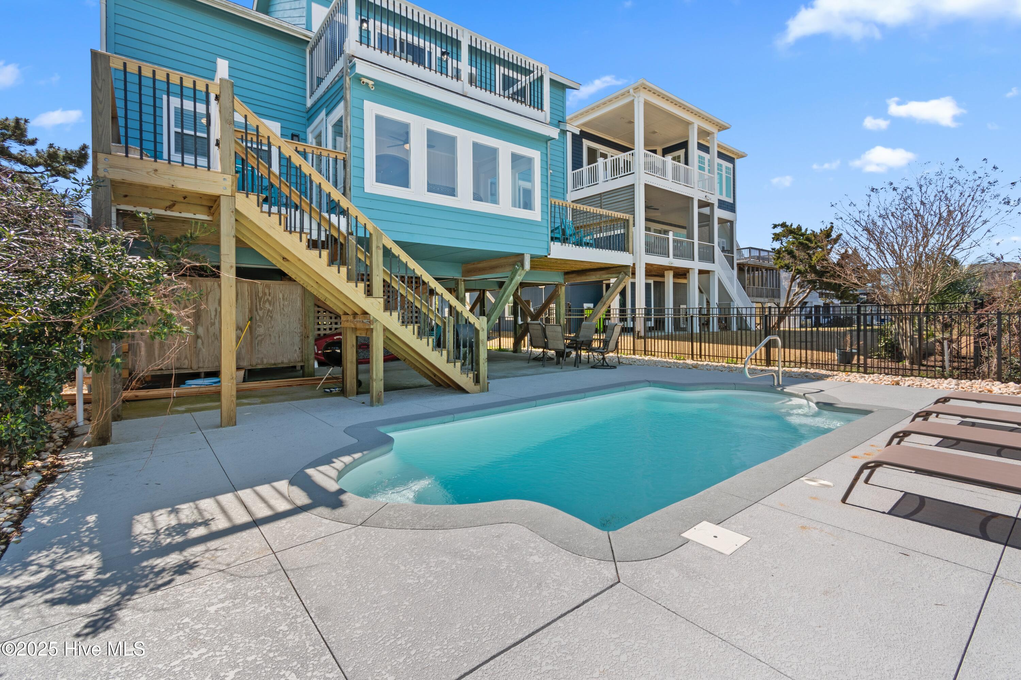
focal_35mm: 15
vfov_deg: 77.3
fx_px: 425
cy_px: 340
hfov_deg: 100.4
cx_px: 510
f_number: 5.6
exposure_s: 1/125
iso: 100
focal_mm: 10
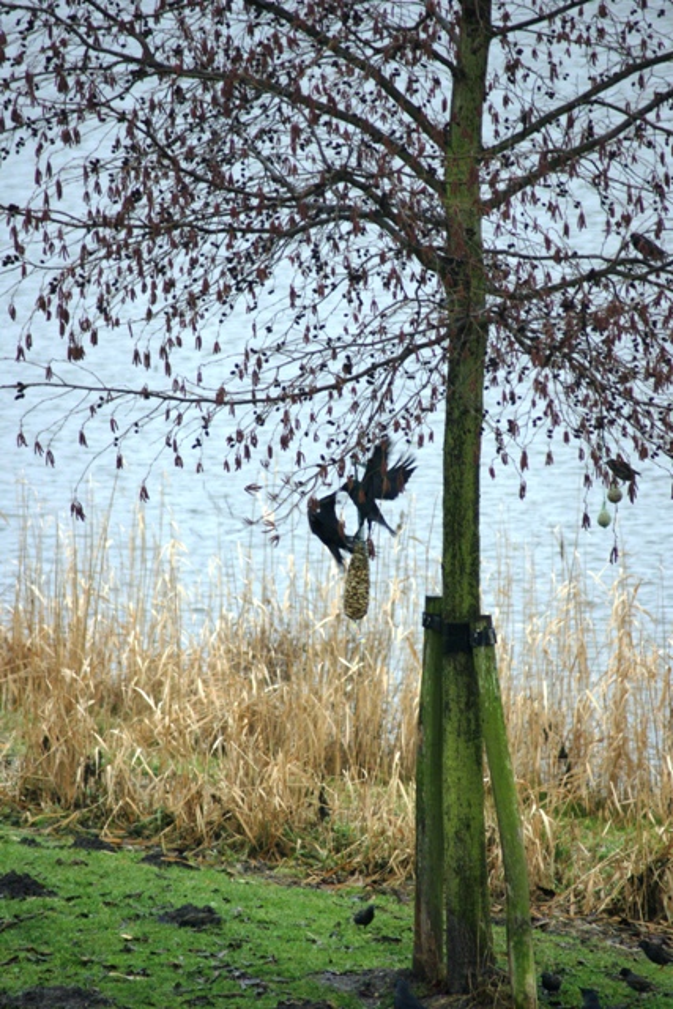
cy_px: 504
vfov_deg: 4.6
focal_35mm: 450
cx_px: 336
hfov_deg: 3.1
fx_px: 12611
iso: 800
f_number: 5.6
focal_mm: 300
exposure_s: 1/160
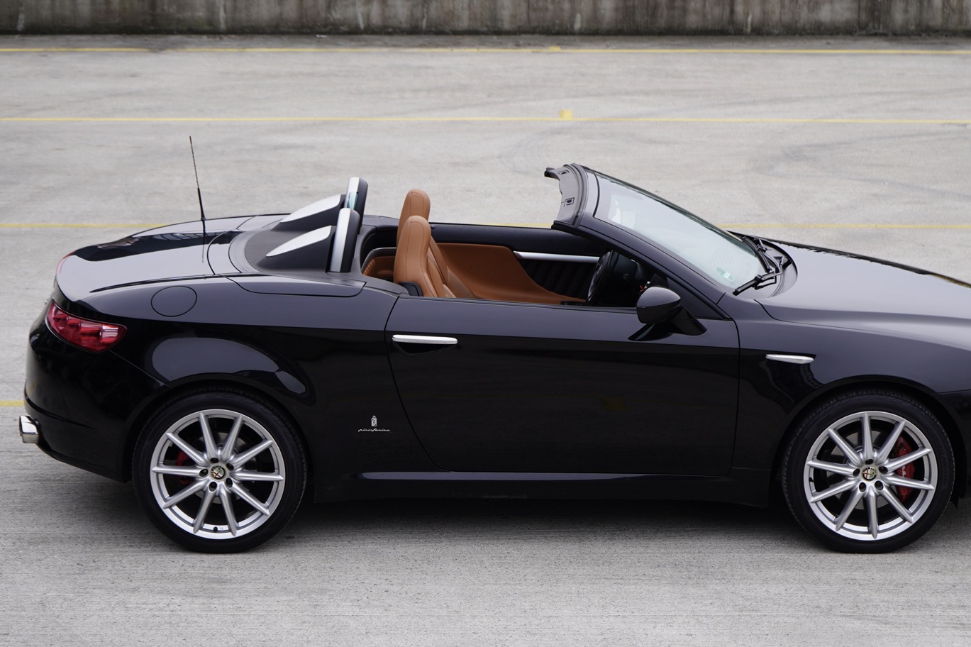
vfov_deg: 14.5
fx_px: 2535
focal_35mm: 94
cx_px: 541
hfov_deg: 21.7
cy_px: 409
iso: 160
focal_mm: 67
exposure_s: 1/80
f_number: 5.6
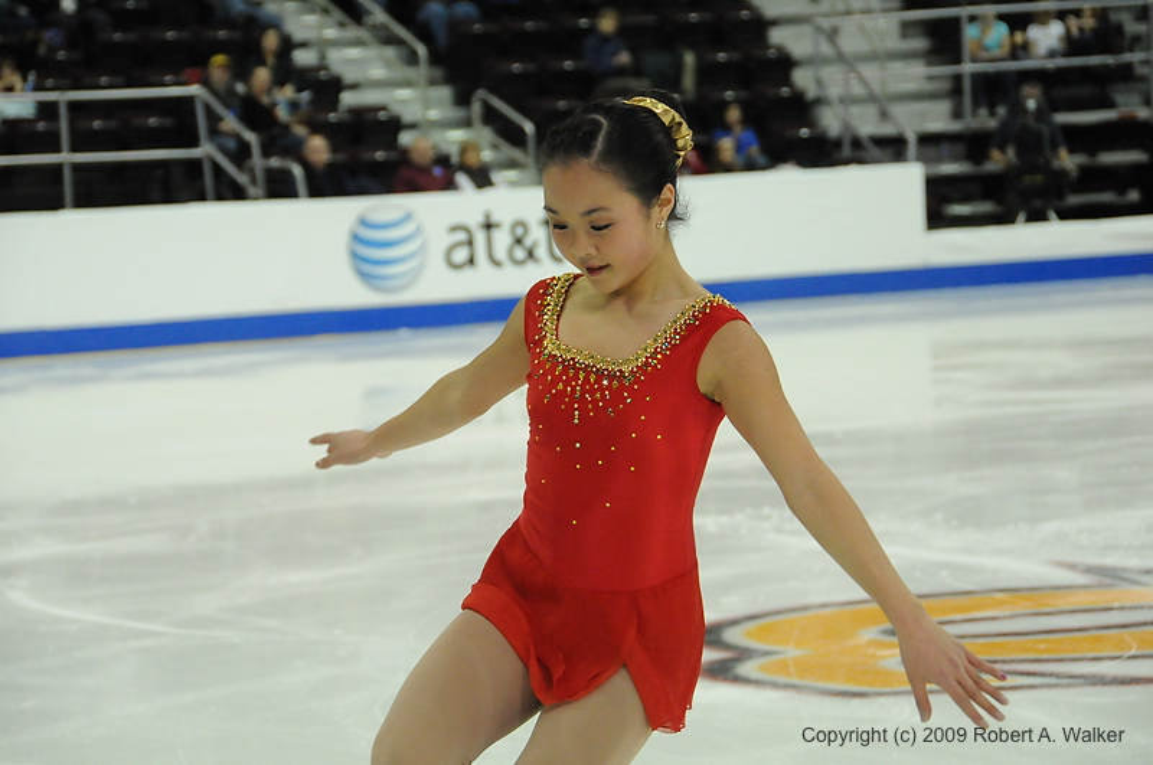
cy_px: 382
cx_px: 576
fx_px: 4318
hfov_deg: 15.2
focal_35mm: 135
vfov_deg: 10.1
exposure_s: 1/1000
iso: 3200
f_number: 5.6
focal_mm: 90
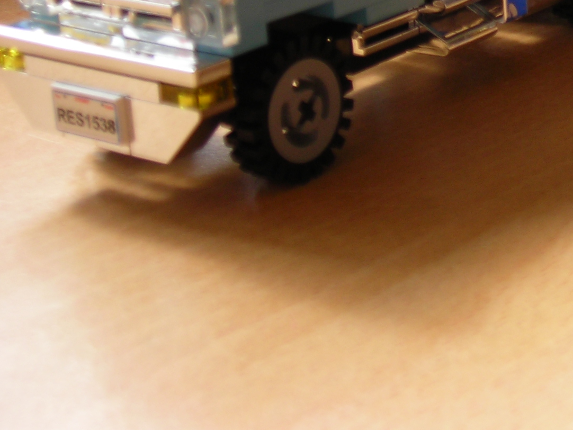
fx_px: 1507
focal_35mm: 91
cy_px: -45
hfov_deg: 20.7
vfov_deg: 15.8
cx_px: 599
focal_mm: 6.3
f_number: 3.2
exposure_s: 1/56
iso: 50
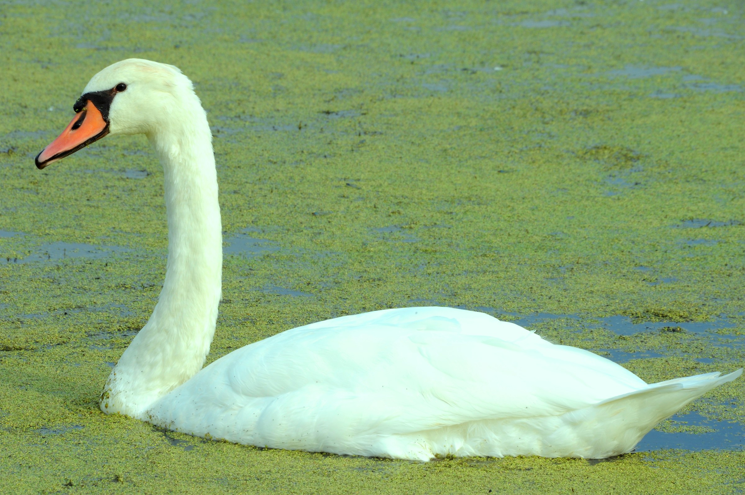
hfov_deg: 5.2
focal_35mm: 400
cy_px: 248
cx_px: 372
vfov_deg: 3.4
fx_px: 8271
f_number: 20
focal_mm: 400
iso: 640
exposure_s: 1/100
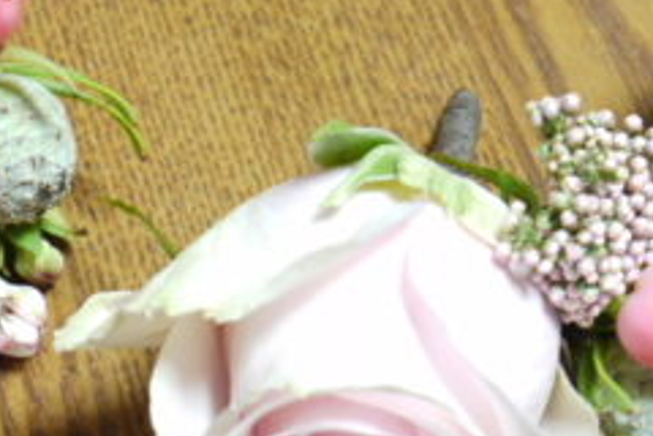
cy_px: -22
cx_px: 446
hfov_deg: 10.2
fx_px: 3646
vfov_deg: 6.8
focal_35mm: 201
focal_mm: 29
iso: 400
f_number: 5.2
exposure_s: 1/8
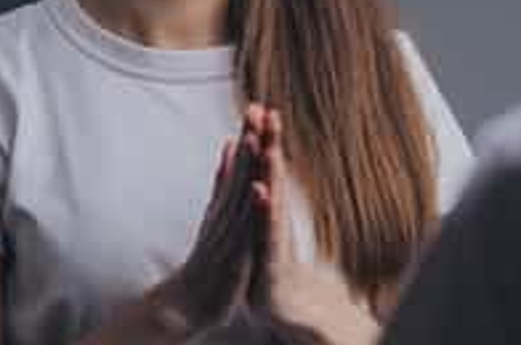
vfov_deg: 3.3
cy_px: -98
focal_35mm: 414
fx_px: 5982
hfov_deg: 5.0
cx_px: 601
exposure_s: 1/500
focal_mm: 135
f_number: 2.2
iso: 400
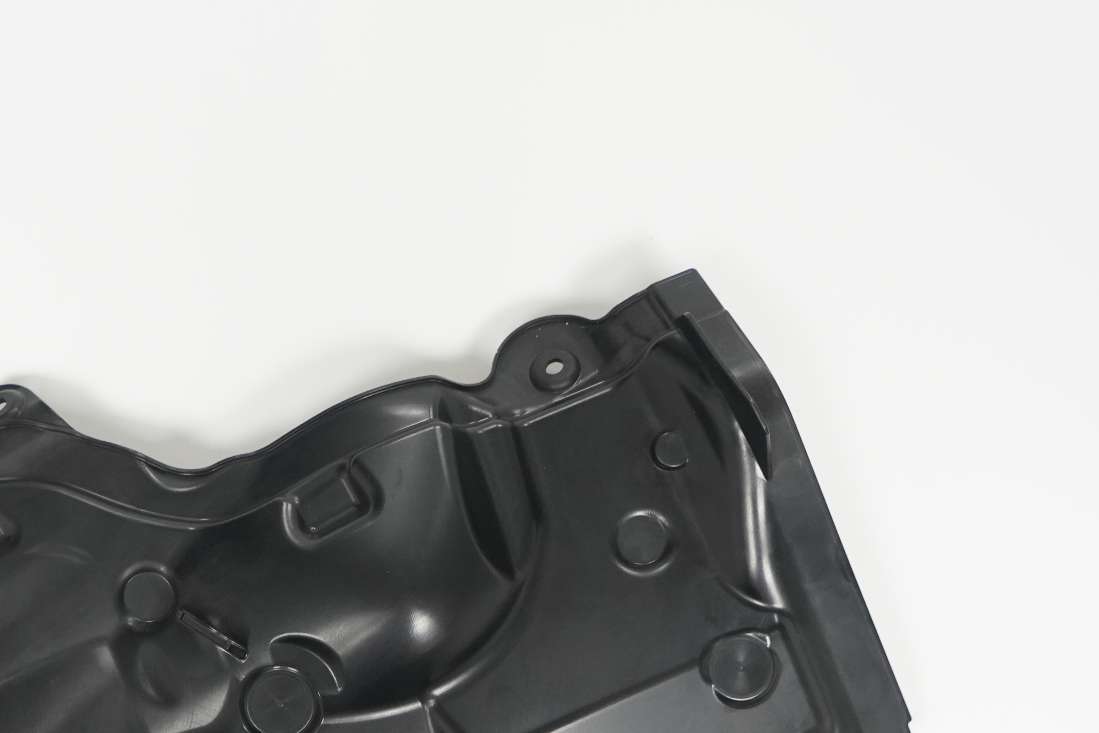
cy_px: 649
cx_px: 328
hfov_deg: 30.2
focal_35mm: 66
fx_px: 2015
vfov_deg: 20.2
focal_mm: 34
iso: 2000
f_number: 5
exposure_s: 1/125
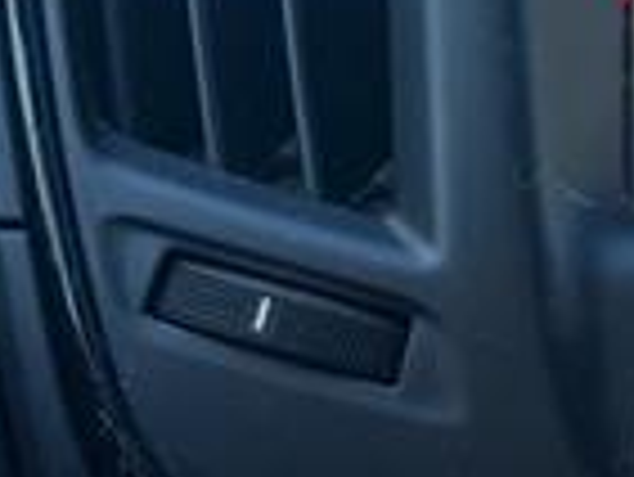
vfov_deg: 12.3
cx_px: 944
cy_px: -63
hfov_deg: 15.4
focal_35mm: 118
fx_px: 2163
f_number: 1.5
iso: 40
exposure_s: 1/238
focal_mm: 5.7
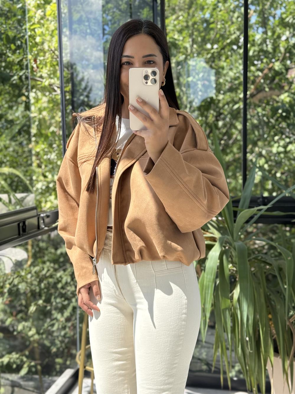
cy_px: 197
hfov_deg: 30.3
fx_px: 545
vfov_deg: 39.7
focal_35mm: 48
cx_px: 148
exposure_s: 1/596
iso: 64
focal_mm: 6.76
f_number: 1.78
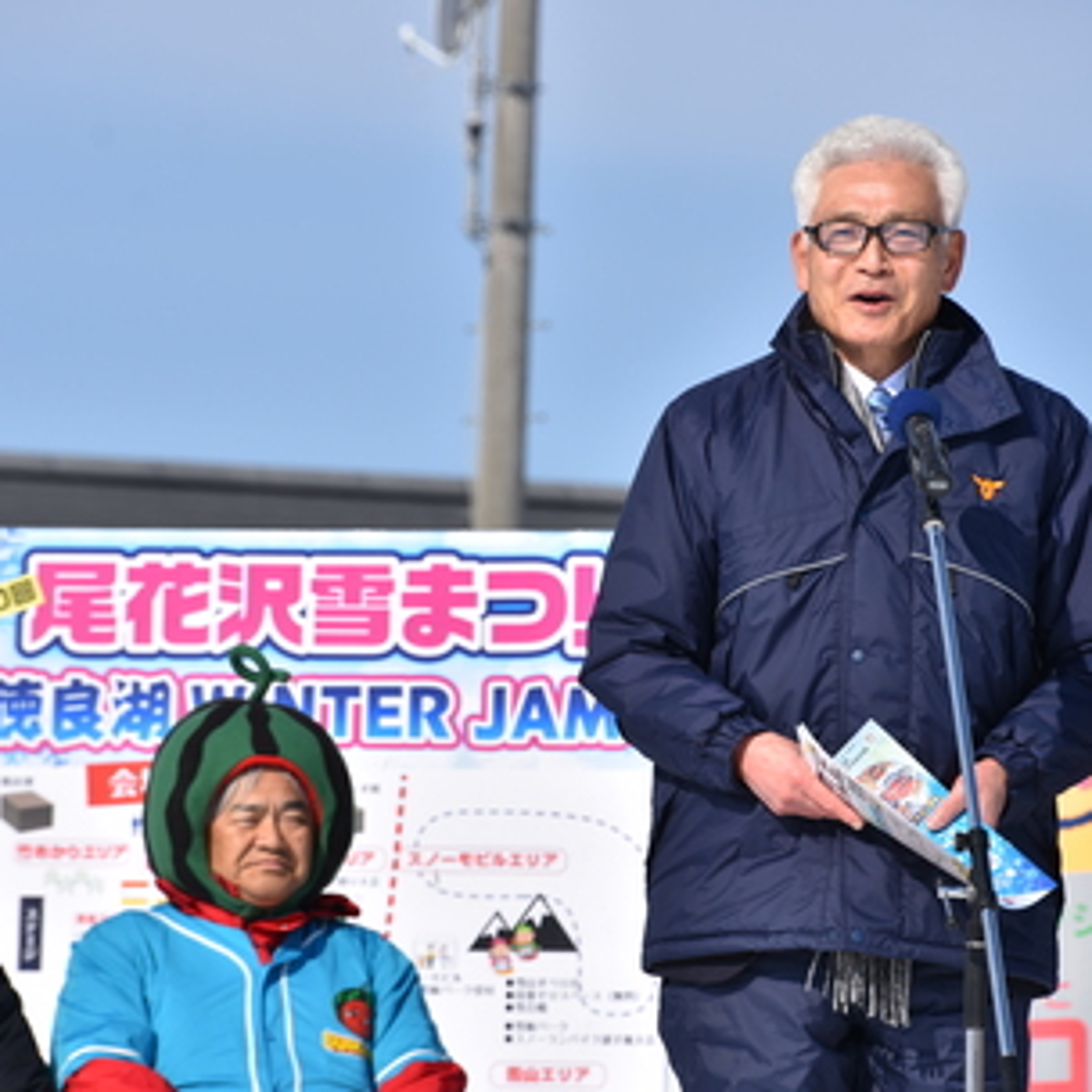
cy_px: 560
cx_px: 496
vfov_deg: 5.6
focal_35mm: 312
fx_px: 11124
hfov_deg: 5.6
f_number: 8
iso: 160
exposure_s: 1/1000
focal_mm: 155
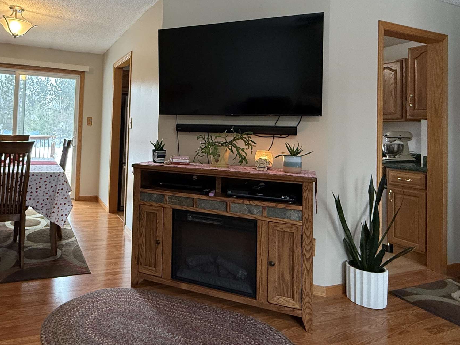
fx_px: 332
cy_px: 119
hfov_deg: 67.6
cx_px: 157
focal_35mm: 25
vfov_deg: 53.9
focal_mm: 2.22
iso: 320
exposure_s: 1/120
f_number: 2.2
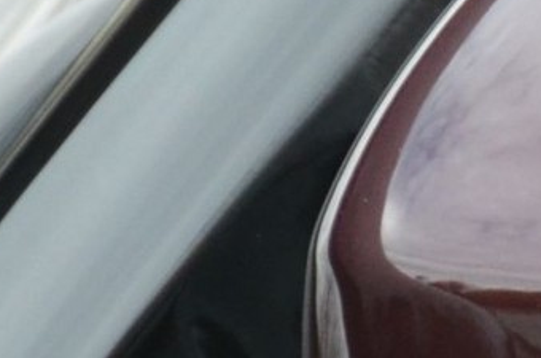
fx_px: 28081
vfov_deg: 0.7
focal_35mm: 1873
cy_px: 504
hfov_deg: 1.1
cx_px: 1278
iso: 1100
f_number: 5.6
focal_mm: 170
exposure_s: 1/500
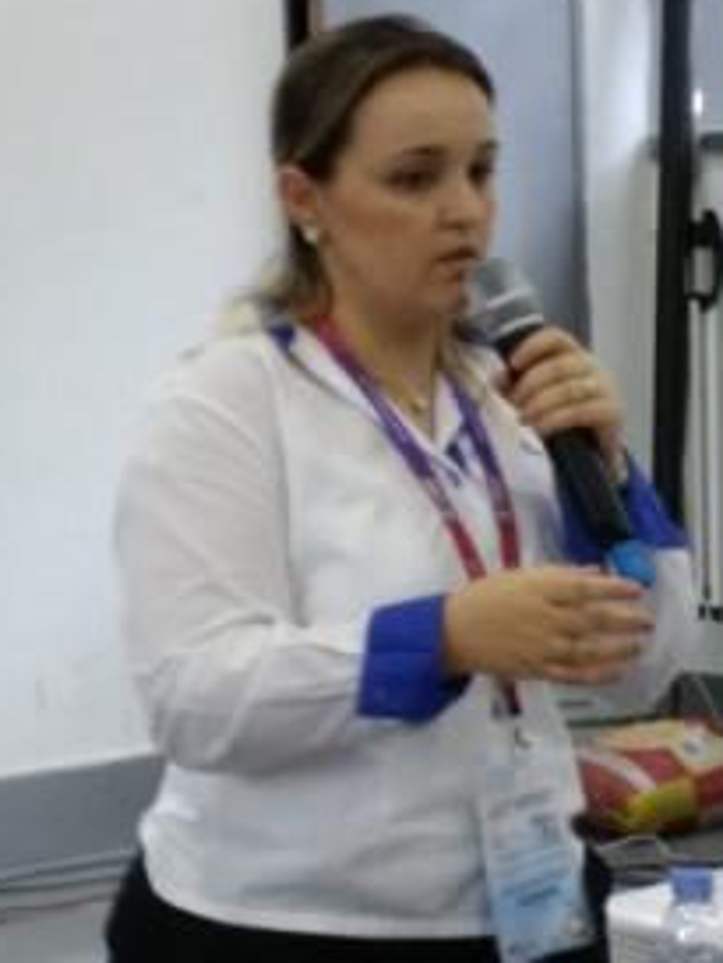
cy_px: 427
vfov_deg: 41.2
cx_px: 458
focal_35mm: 46
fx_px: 1280
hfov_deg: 31.4
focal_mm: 3.79
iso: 310
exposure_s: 1/33
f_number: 2
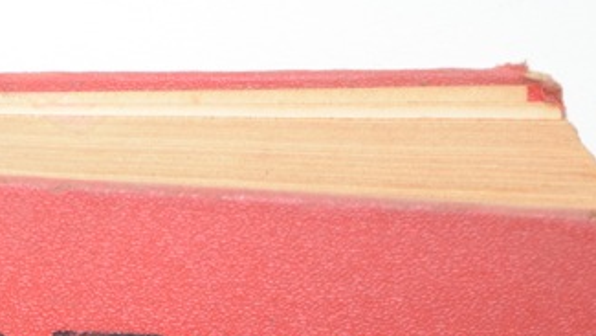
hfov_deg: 8.0
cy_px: 590
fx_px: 4199
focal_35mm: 266
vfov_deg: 4.5
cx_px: -128
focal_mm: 55
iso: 500
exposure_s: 1/60
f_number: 5.6
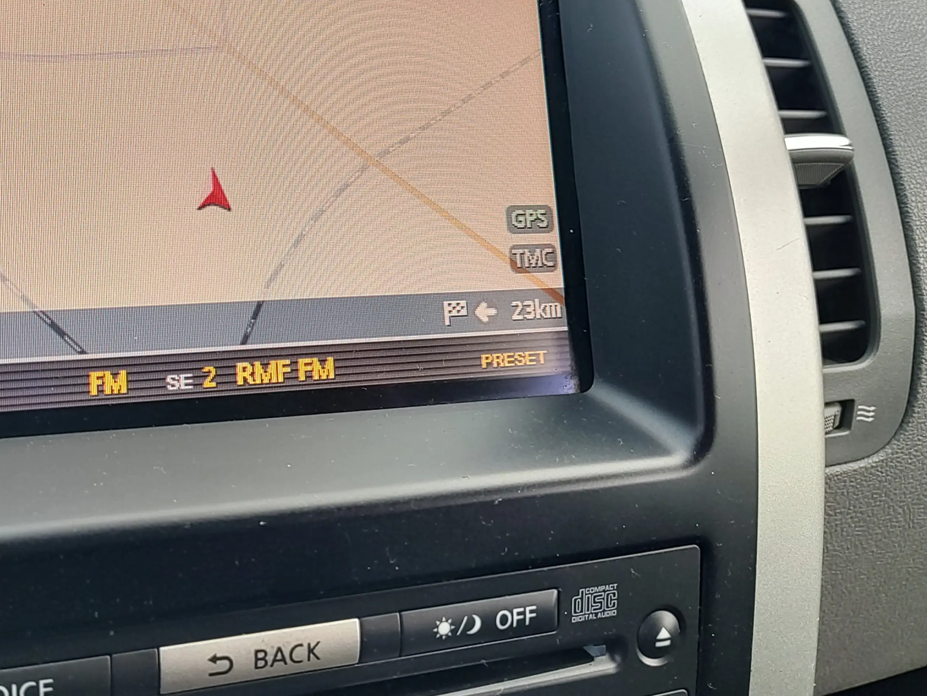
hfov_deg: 51.3
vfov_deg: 40.0
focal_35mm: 35
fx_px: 937
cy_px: 214
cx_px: 283
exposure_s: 1/105
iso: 100
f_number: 1.8
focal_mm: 5.56
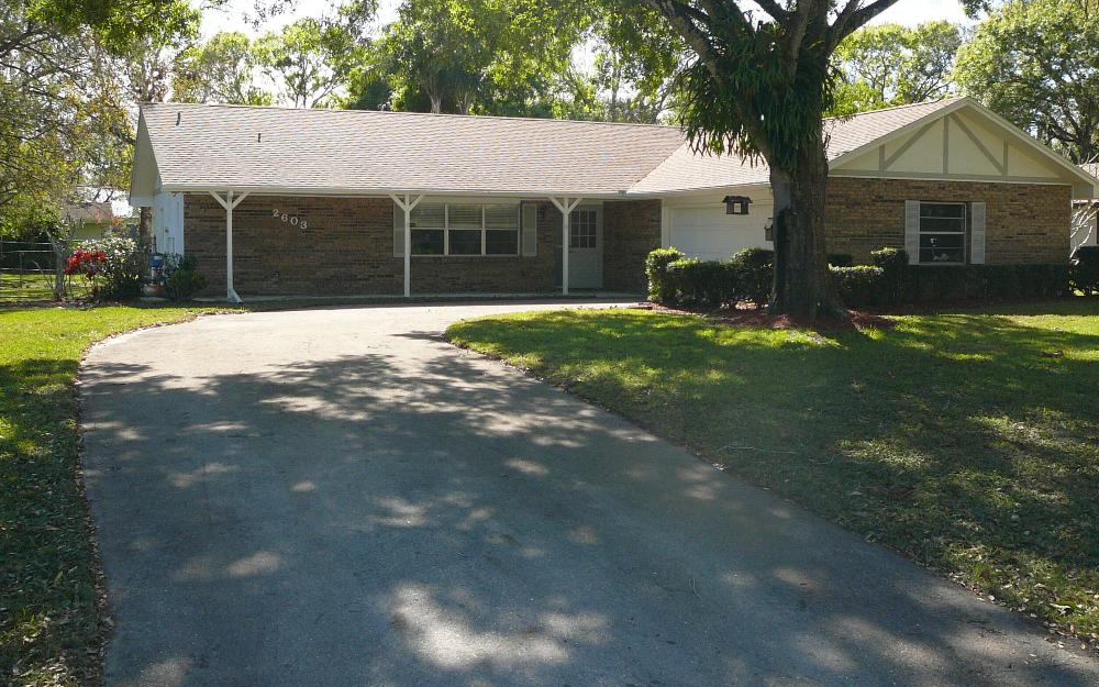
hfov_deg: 51.5
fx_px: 1138
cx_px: 544
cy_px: 297
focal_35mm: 38
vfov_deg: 33.5
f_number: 2.8
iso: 80
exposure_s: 1/400
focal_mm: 5.2
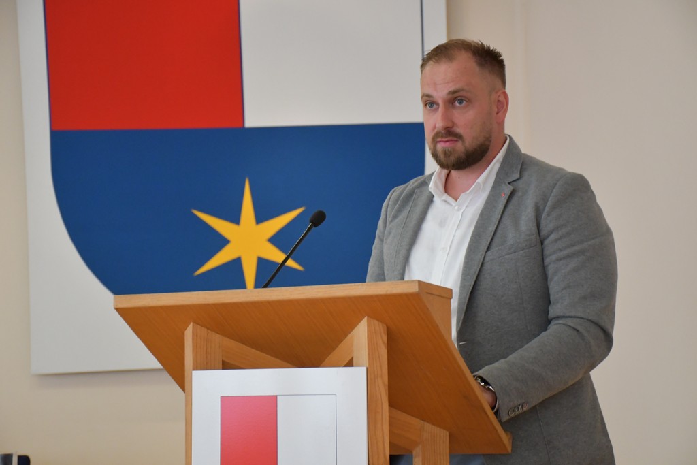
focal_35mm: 90
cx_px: 348
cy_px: 232
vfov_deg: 15.2
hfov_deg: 22.6
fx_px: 1743
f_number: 5
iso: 3200
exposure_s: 1/160
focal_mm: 60
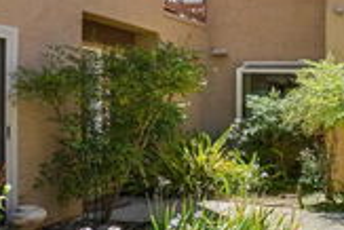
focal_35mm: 47
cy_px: 110
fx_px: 450
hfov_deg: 33.8
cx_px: 414
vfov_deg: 28.7
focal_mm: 16
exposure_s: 1/160
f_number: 11
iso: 800
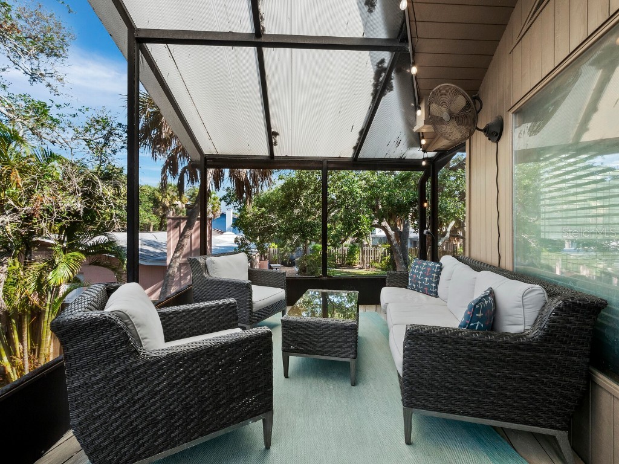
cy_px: 232
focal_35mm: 14
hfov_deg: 102.1
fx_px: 250
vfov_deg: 85.7
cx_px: 310
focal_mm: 7
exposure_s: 1/20
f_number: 11
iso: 400
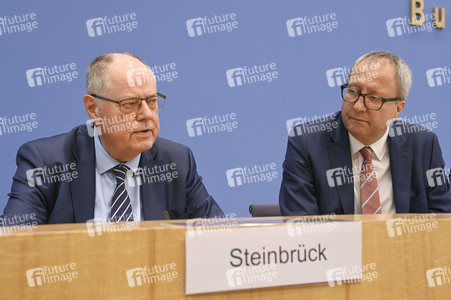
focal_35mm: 52
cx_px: 226
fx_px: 651
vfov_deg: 26.0
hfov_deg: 38.2
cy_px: 150
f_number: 5.6
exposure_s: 1/400
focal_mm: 52
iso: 5000
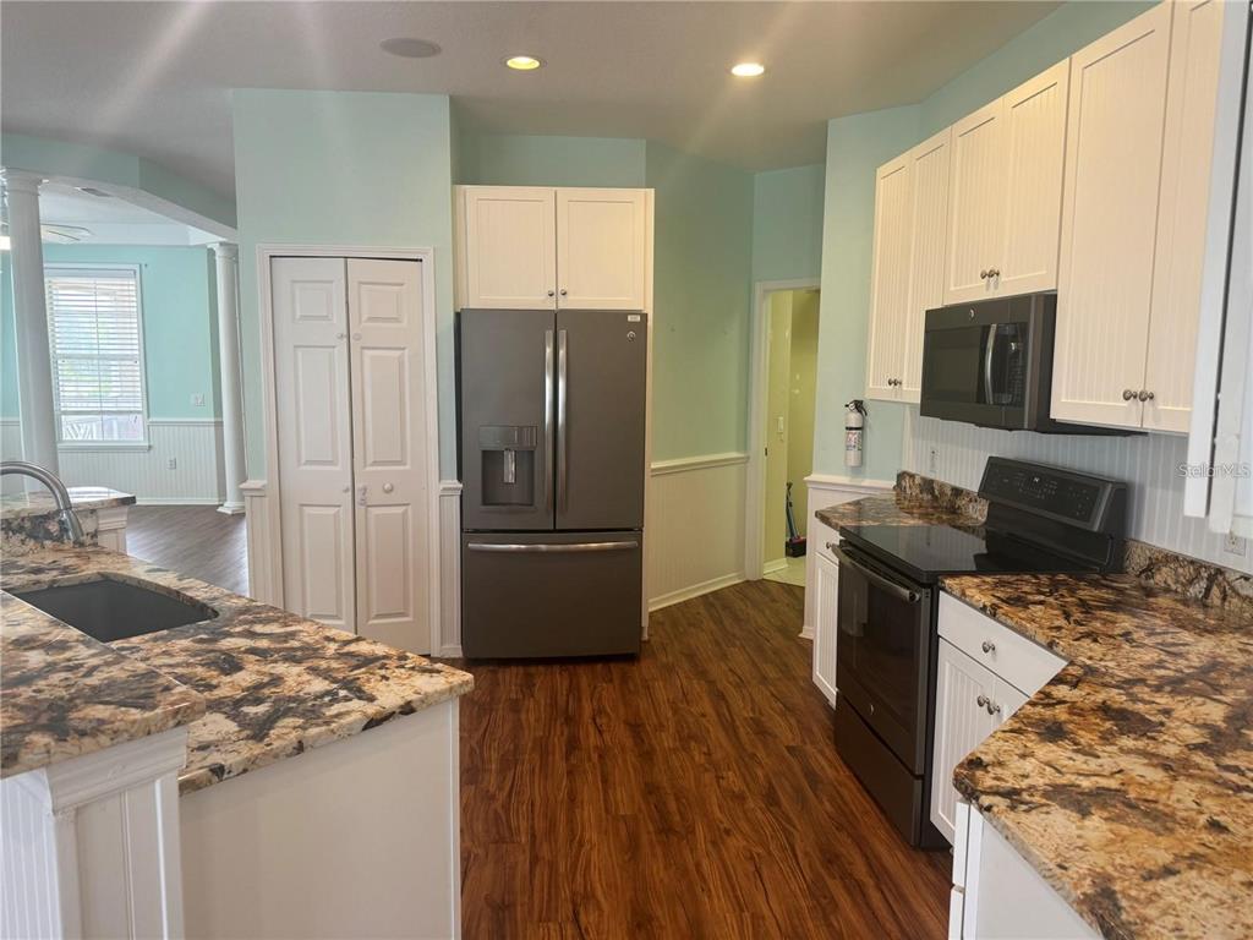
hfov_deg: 71.6
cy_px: 470
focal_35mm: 24
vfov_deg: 56.8
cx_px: 626
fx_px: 869
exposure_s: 1/60
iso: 125
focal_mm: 6.86
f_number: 1.78
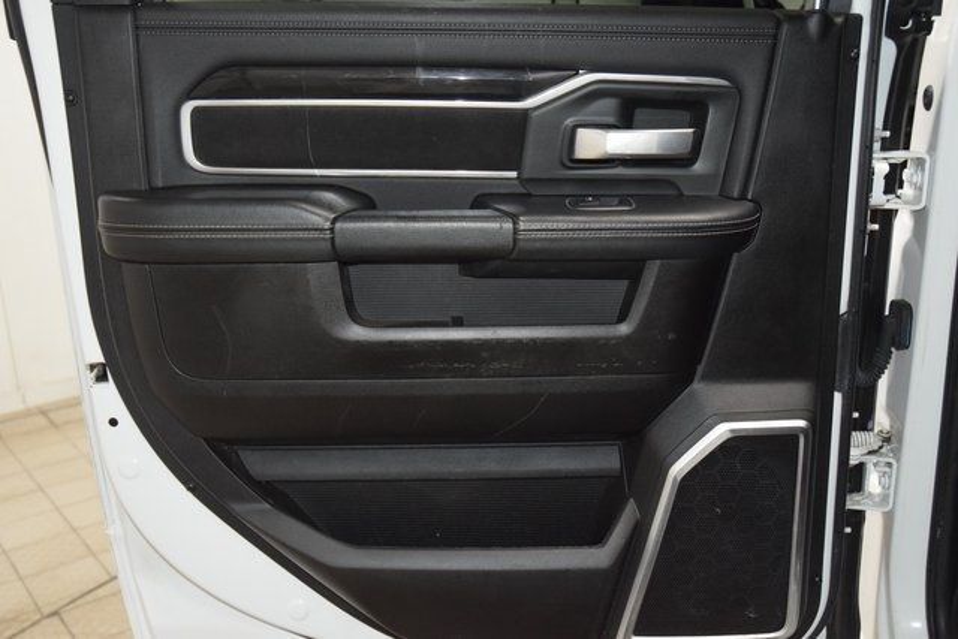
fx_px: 998
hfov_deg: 51.3
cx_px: 479
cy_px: 320
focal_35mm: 38
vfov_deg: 35.5
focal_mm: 25
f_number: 3.8
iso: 2800
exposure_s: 1/125
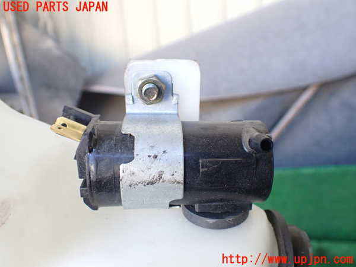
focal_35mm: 30
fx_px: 309
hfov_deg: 60.0
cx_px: 178
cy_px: 134
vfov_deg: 46.8
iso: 400
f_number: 2.3
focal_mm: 5.4
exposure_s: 1/125
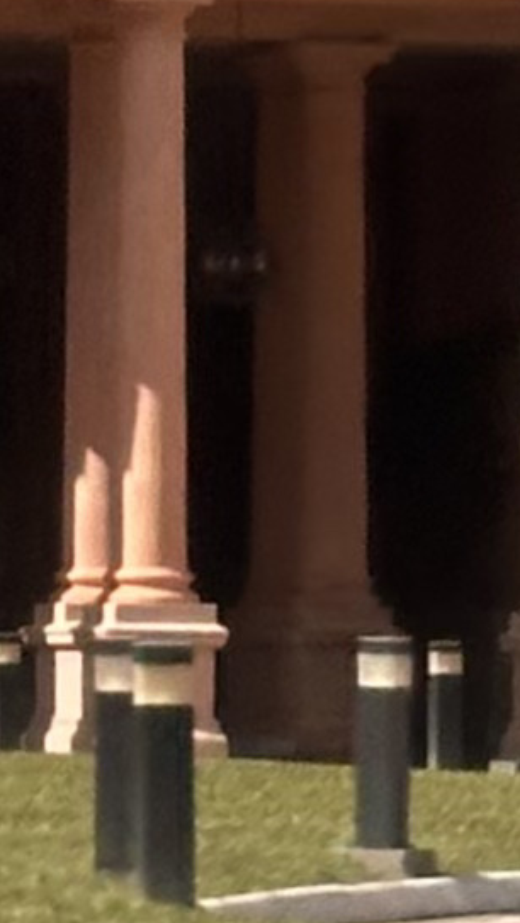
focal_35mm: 358
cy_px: -848
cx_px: -78
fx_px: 8763
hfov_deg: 3.4
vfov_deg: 5.9
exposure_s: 1/192
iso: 50
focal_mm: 6.86
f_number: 1.78
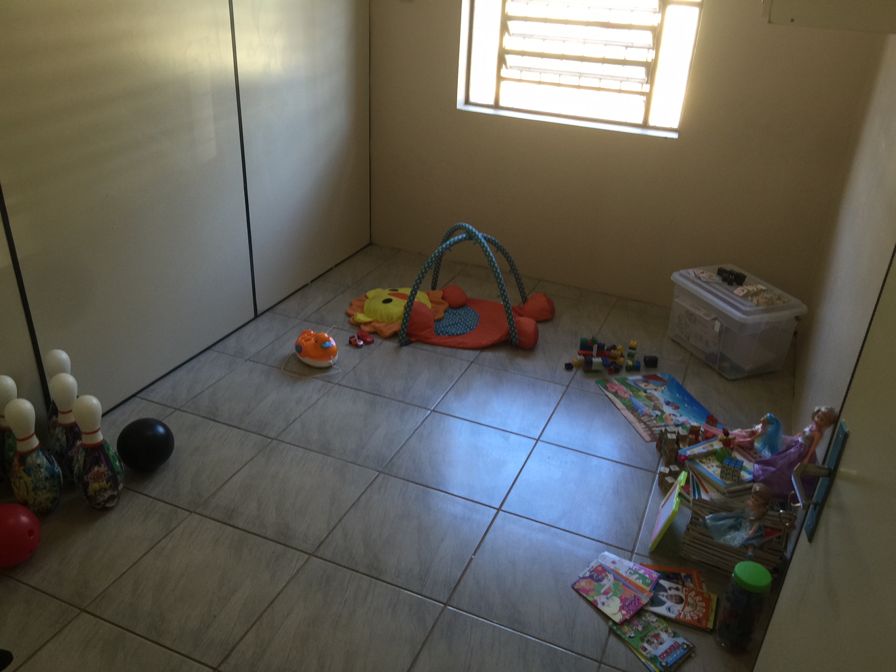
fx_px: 751
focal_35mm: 29
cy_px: 336
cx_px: 448
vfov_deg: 48.2
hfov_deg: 61.7
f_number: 2.2
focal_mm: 4.15
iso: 40
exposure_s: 1/15
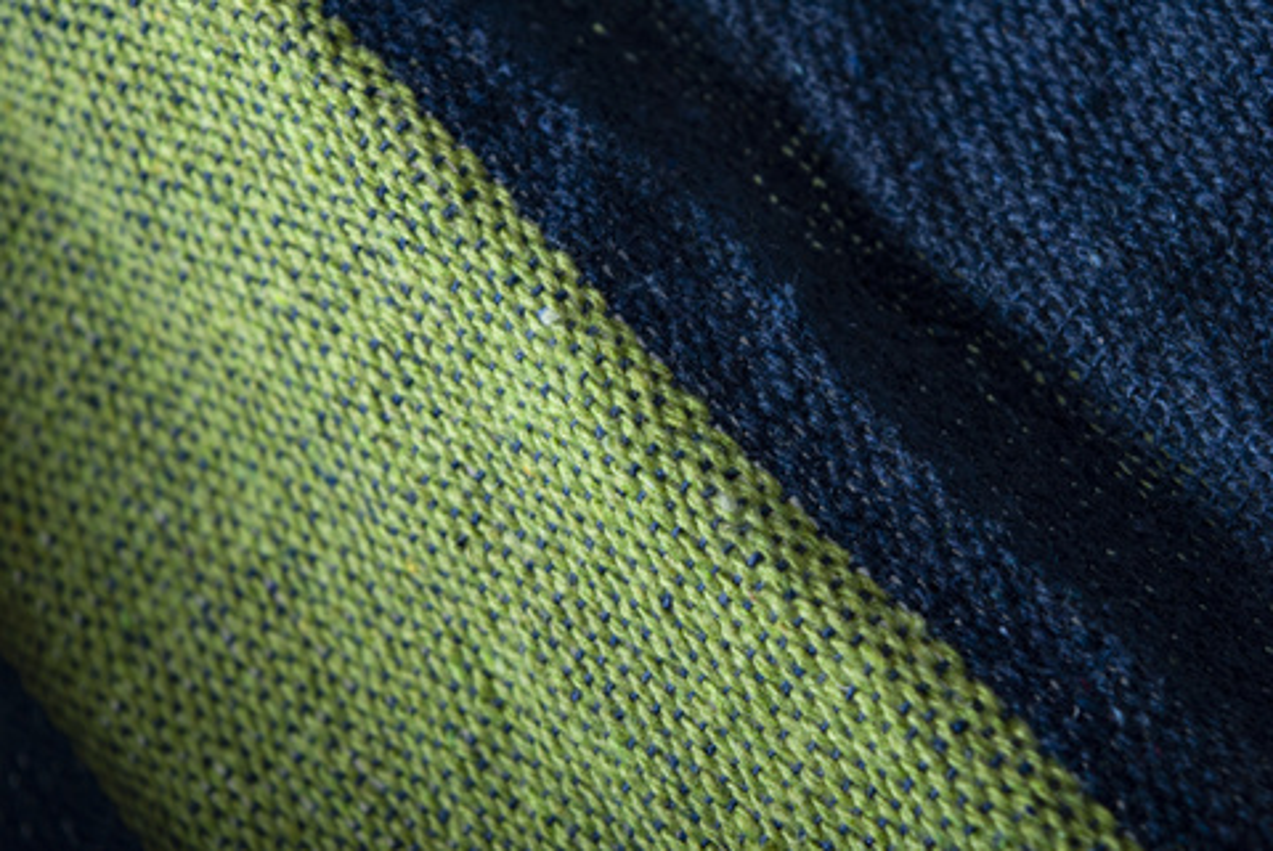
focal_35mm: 82
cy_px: 426
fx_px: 2920
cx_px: 636
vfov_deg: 16.6
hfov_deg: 24.6
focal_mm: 55
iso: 100
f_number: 7.1
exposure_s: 1/160
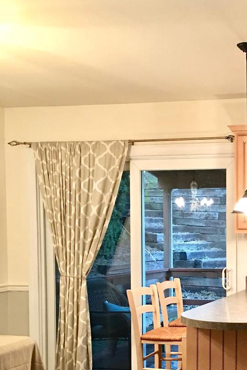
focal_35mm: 57
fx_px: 587
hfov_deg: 22.7
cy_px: 264
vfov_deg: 34.5
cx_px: 256
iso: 100
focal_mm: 4.15
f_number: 2.2
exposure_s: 1/15
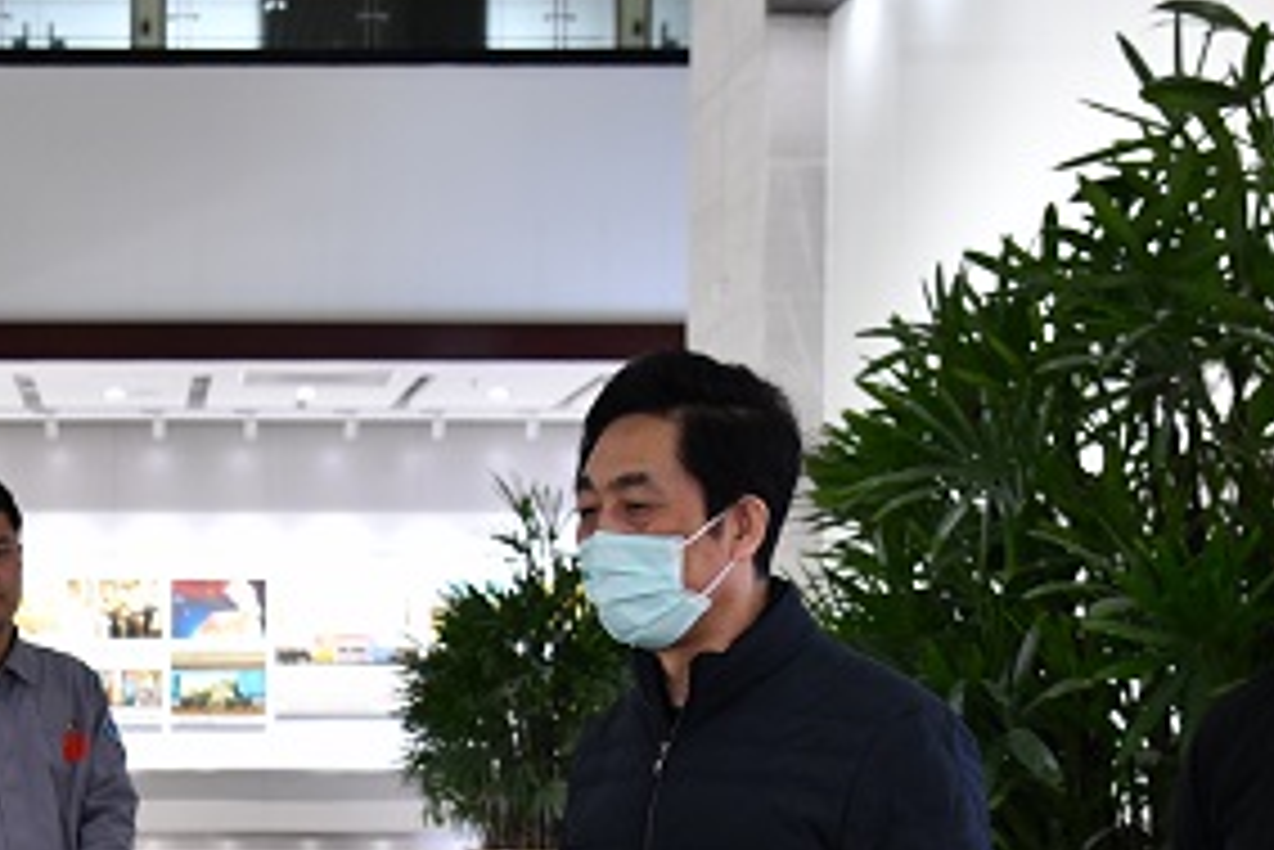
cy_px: 751
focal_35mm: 72
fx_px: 2549
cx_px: 135
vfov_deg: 18.7
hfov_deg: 27.1
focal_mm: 34
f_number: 5.6
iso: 1600
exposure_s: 1/100
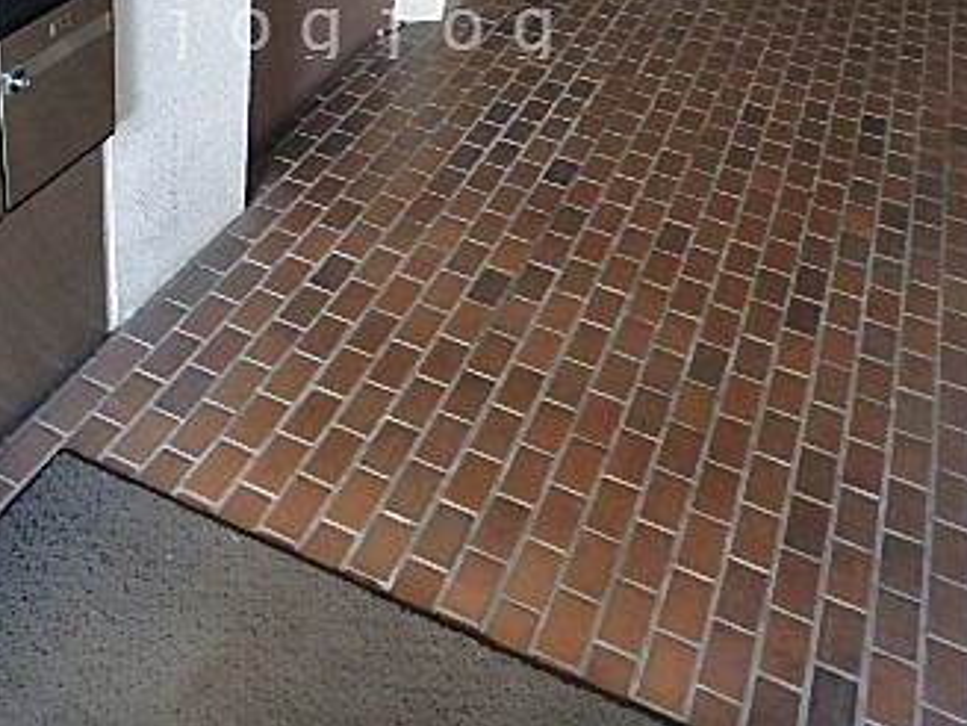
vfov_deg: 32.7
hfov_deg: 45.4
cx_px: 366
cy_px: 24
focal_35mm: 41
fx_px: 1145
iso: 800
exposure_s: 1/30
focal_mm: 3.7
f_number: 3.5
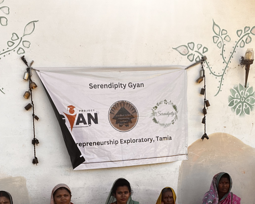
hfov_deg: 42.0
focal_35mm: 44
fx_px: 332
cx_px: 122
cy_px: 174
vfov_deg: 32.8
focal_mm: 2.71
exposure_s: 1/296
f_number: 2.2
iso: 32
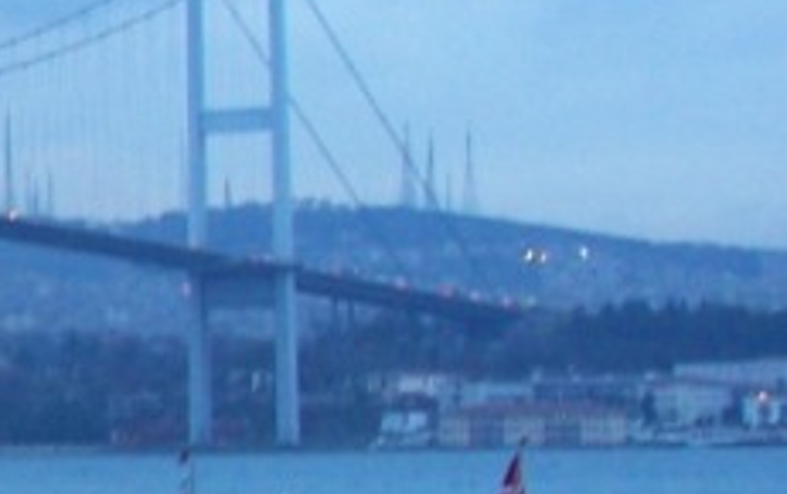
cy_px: 228
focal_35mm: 169
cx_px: -736
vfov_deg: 7.8
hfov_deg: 11.3
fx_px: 3629
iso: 100
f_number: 2.8
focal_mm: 6
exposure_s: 1/13
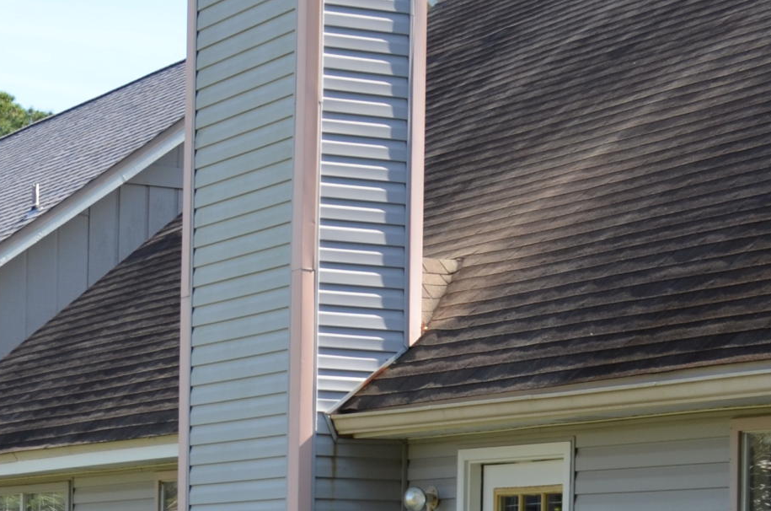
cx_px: 79
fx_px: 2522
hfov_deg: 17.1
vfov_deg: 11.3
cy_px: 628
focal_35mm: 118
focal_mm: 24
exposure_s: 1/250
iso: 200
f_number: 8
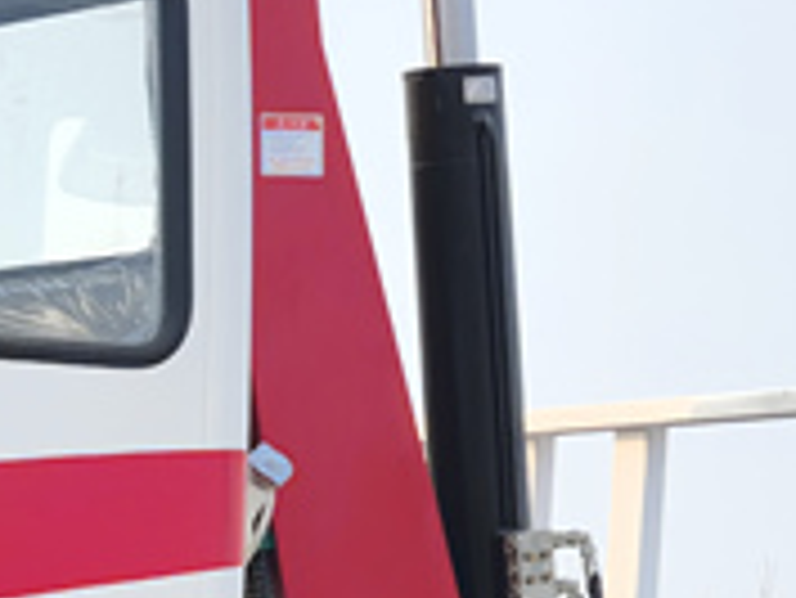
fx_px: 5085
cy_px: -117
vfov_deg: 6.7
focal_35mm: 221
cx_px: 1250
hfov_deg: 8.7
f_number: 2
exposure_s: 1/634
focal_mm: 6.98
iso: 50
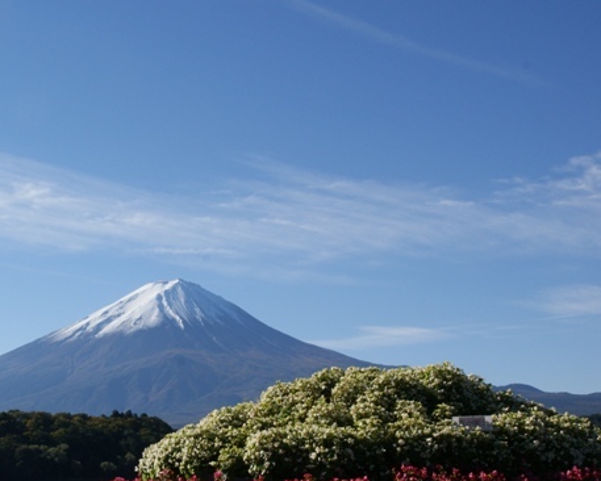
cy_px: 306
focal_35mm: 64
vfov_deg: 23.8
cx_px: 162
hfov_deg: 29.2
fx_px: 1139
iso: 200
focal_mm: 26
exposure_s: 1/125
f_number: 20
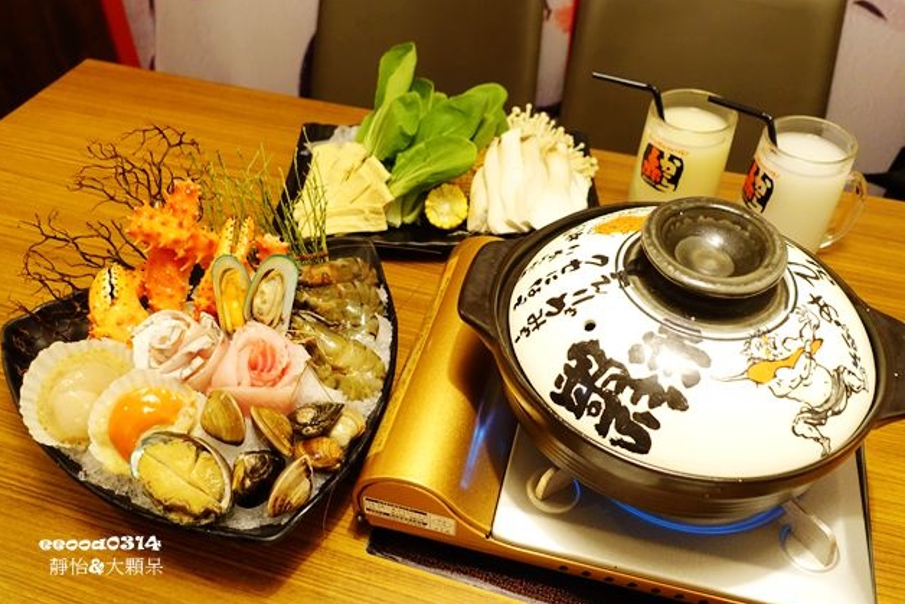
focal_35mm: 30
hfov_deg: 61.9
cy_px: 299
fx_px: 754
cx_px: 451
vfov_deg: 43.6
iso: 800
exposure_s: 1/20
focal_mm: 10.7
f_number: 2.5
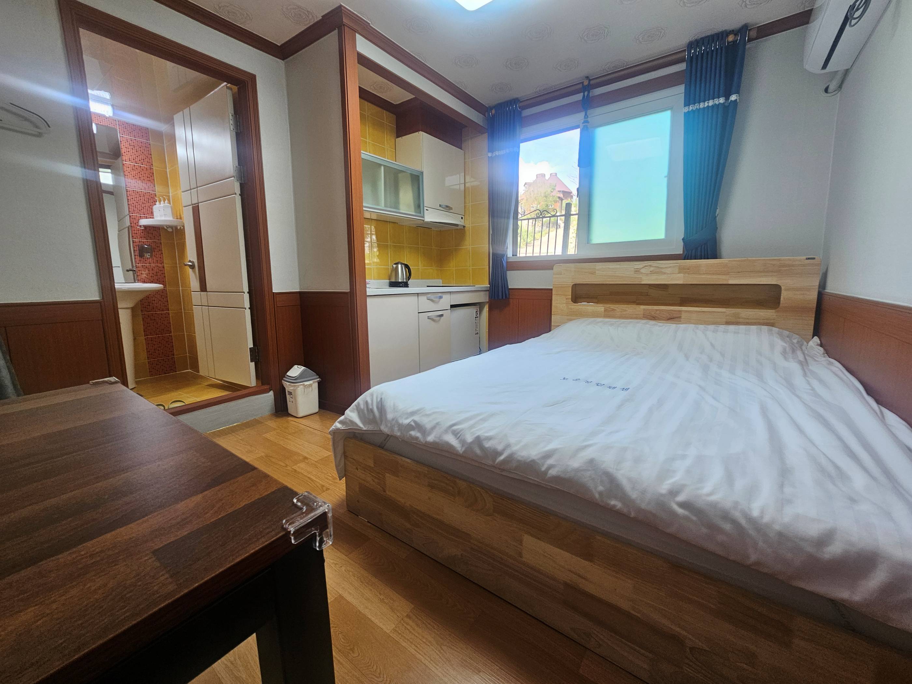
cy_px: 342
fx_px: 343
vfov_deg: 89.9
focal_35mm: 13
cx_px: 456
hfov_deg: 106.2
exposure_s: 1/60
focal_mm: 2.2
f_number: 2.2
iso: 80
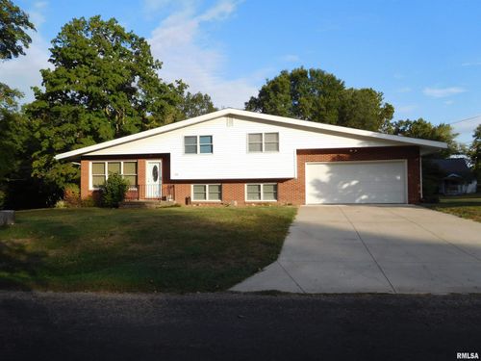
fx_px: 347
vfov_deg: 54.9
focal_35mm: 25
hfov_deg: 69.4
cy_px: 180
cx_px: 240
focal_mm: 4.5
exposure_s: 1/1000
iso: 125
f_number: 3.4
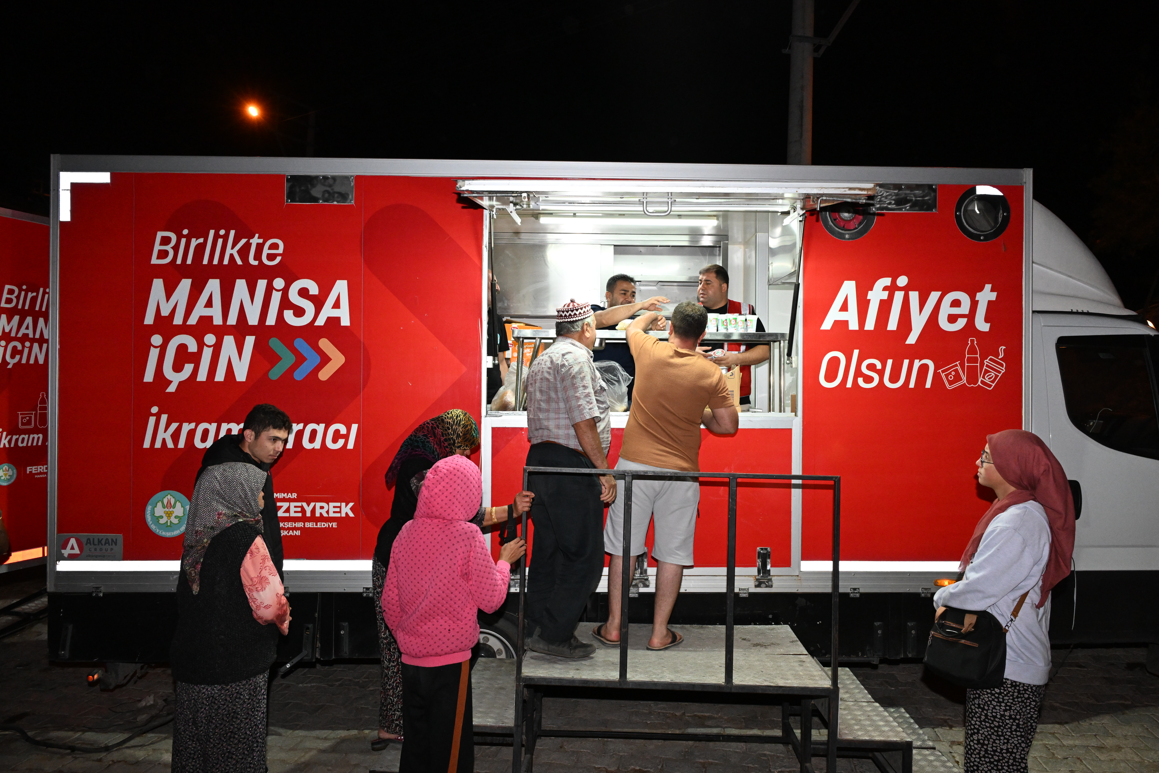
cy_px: 384
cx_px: 596
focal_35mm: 25
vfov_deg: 51.3
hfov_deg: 71.5
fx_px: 805
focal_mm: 24
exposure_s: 1/200
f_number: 7.1
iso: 4000
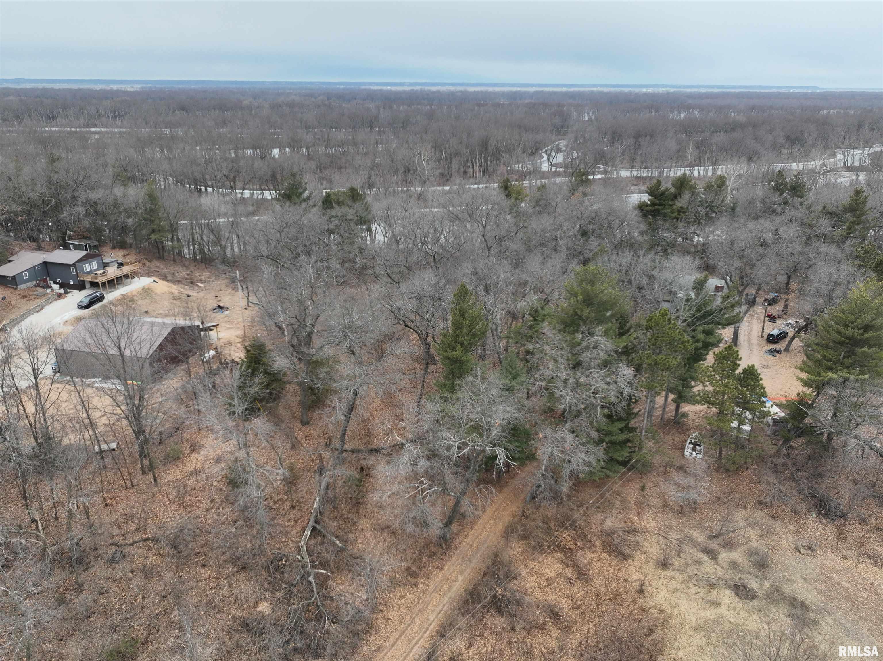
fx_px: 612
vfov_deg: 56.8
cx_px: 442
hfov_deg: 71.6
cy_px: 330
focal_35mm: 24
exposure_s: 1/400
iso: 210
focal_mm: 12.29
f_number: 2.8
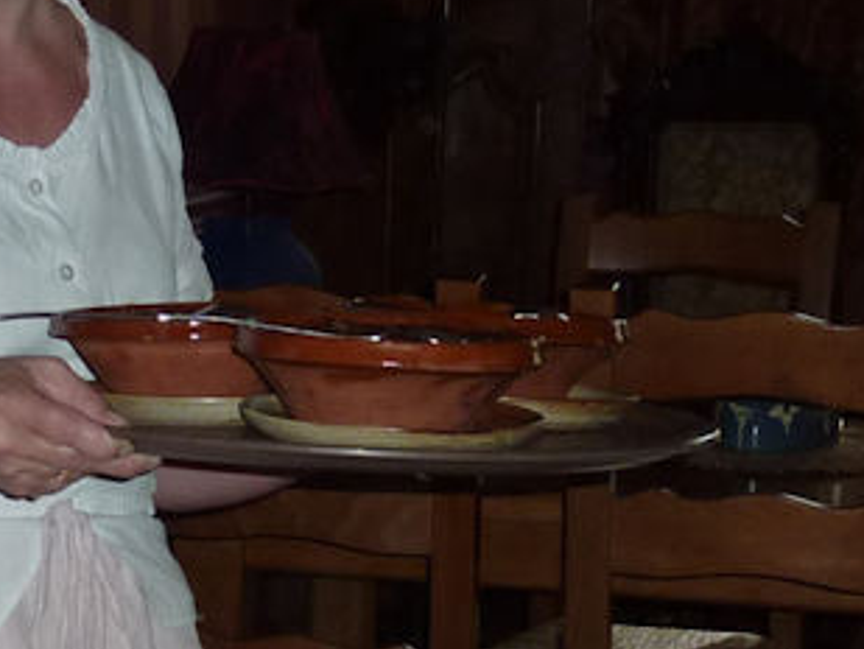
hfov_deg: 16.2
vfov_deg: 12.2
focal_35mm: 120
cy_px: 649
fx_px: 2996
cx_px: 112
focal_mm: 4.1
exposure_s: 1/60
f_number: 3.3
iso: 125
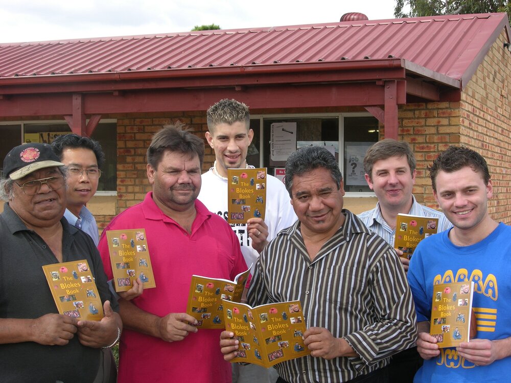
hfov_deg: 29.4
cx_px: 256
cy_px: 192
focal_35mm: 66
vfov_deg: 22.3
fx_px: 974
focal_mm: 16.8
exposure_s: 1/60
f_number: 6.5
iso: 50
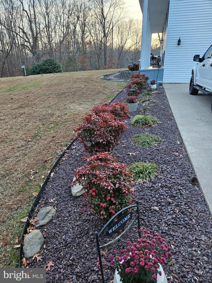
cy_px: 142
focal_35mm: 23
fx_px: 188
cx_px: 106
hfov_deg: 58.9
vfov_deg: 73.9
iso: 160
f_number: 1.8
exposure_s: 1/120
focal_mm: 5.4
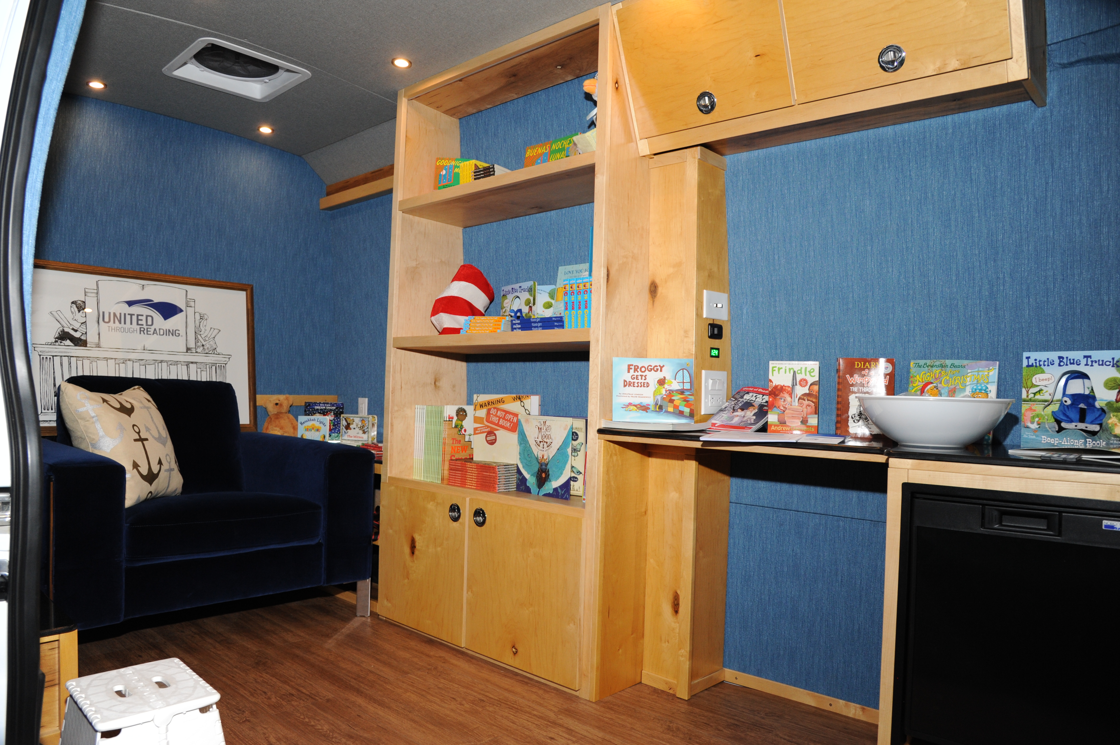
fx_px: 746
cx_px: 560
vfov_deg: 53.1
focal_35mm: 24
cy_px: 372
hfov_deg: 73.8
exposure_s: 1/50
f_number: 7.1
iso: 1250
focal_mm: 24
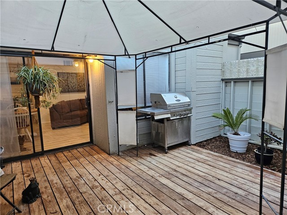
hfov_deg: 73.9
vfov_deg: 58.9
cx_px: 144
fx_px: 191
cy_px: 108
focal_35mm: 23
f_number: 1.8
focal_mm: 5.4
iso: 160
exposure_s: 1/120
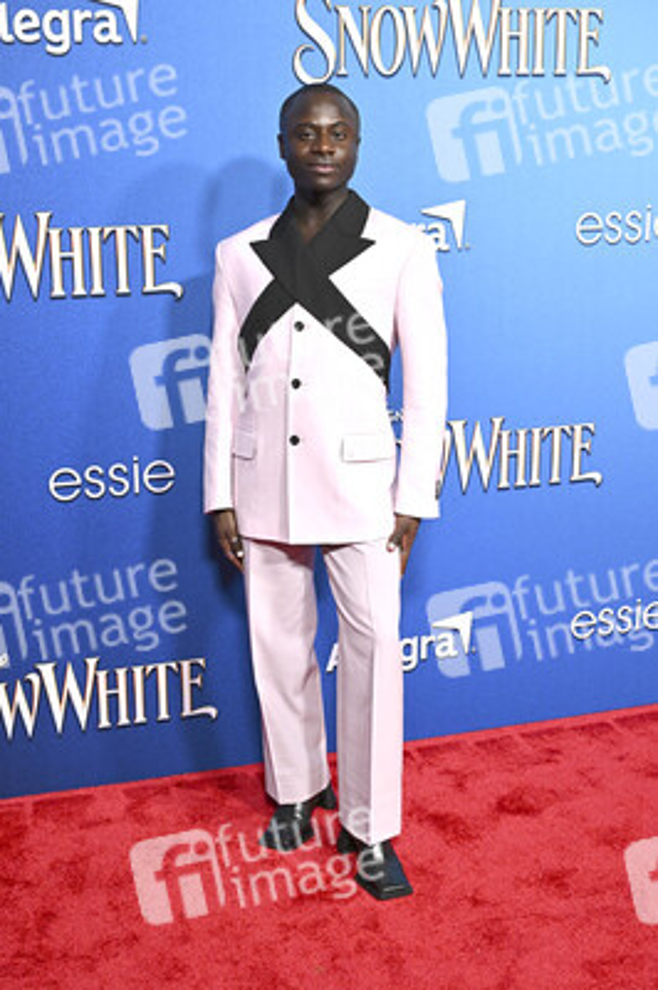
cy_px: 495
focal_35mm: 48
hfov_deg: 28.0
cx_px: 329
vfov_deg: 41.1
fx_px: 1318
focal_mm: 48
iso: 3200
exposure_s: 1/250
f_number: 4.5
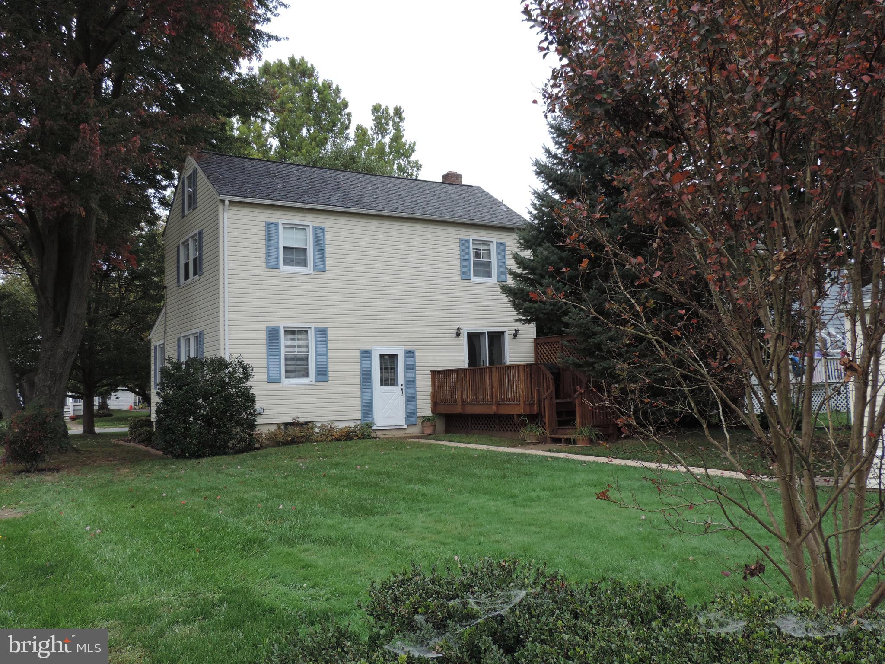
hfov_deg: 55.4
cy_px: 332
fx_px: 844
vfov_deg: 42.9
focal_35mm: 33
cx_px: 442
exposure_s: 1/320
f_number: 3.2
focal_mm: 5.8
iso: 80
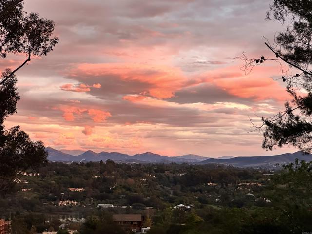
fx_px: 694
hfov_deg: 25.3
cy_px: 117
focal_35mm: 77
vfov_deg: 19.1
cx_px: 156
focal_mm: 9
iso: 250
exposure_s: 1/78
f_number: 2.8
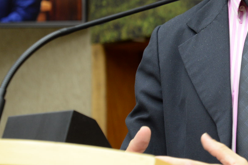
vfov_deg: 8.3
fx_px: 1137
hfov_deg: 12.2
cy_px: 12
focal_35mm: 165
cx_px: 297
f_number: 4.5
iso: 800
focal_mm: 65
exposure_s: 1/40
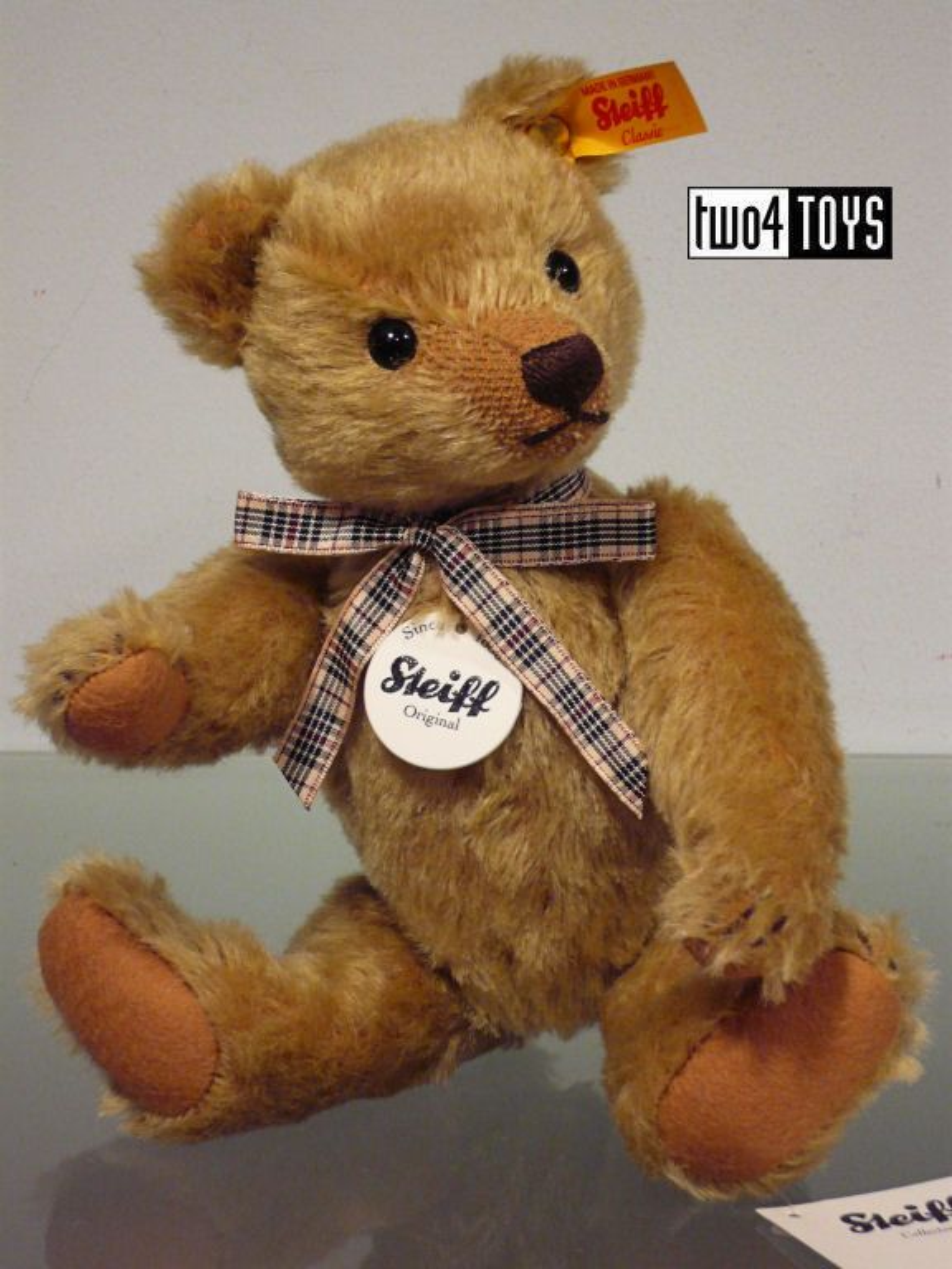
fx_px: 3740
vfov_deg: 19.3
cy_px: 634
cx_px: 476
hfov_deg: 14.5
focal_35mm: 102
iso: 200
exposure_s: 1/15
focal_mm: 16.8
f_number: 5.6
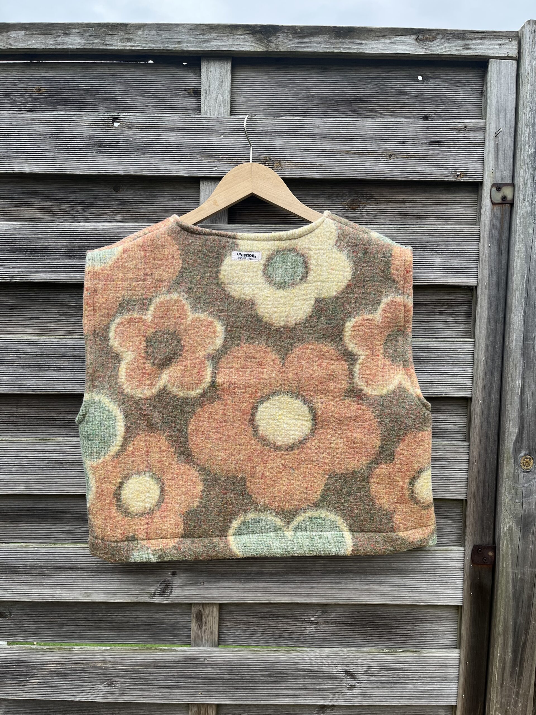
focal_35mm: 26
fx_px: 537
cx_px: 268
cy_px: 358
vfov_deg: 67.3
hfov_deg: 53.1
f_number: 1.6
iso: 40
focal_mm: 5.1
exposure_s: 1/124
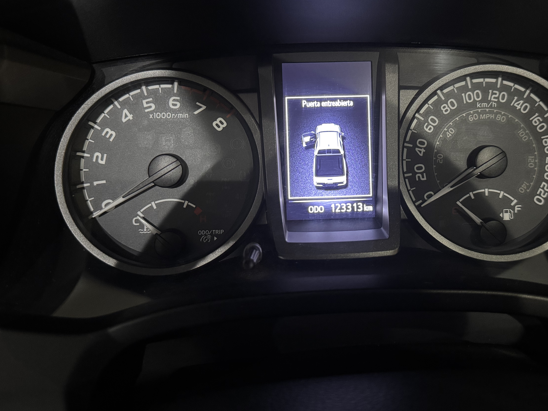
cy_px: 160
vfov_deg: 45.1
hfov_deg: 58.1
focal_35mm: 31
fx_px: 491
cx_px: 317
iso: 1600
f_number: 1.78
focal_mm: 6.76
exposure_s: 1/28
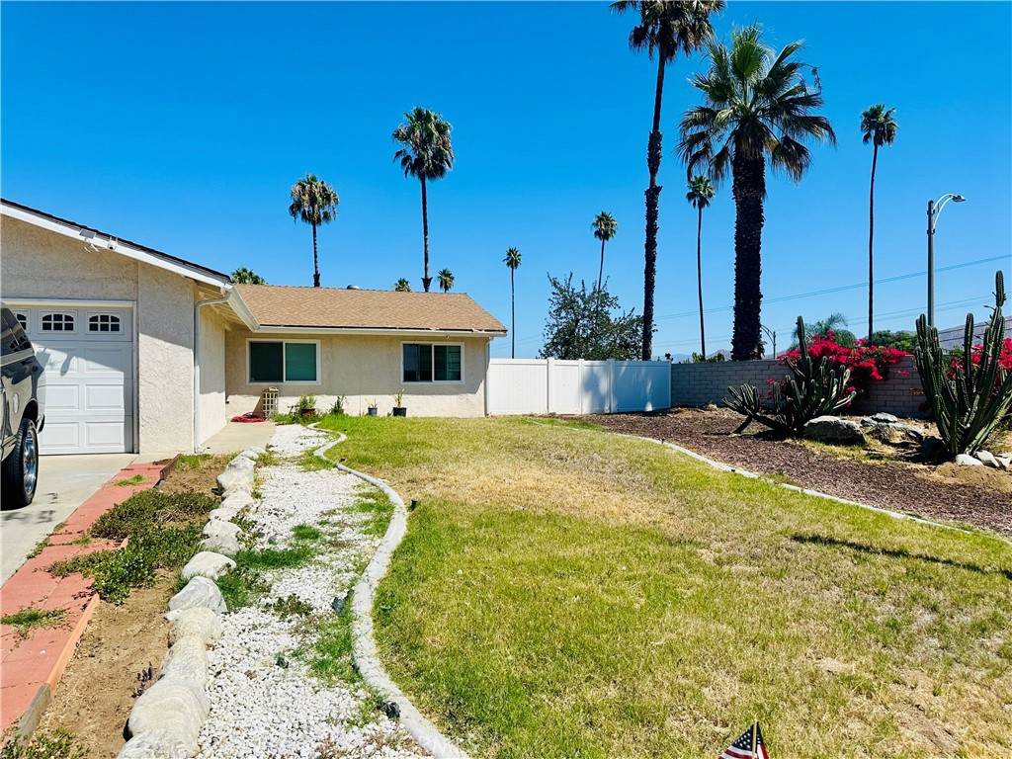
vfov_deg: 56.8
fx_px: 702
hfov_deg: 71.6
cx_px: 506
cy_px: 380
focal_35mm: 24
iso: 80
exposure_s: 1/7042
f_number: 1.78
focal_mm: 6.86
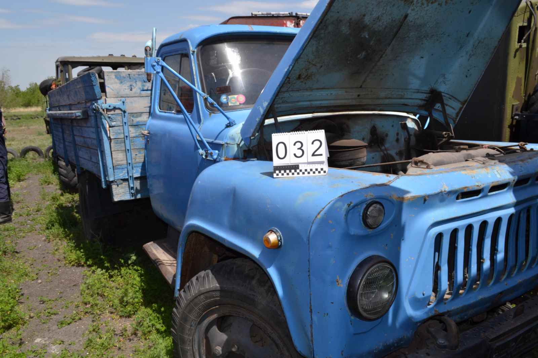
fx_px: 404
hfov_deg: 67.4
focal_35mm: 27
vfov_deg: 47.9
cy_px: 179
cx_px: 269
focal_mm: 18
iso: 100
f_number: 8
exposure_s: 1/200
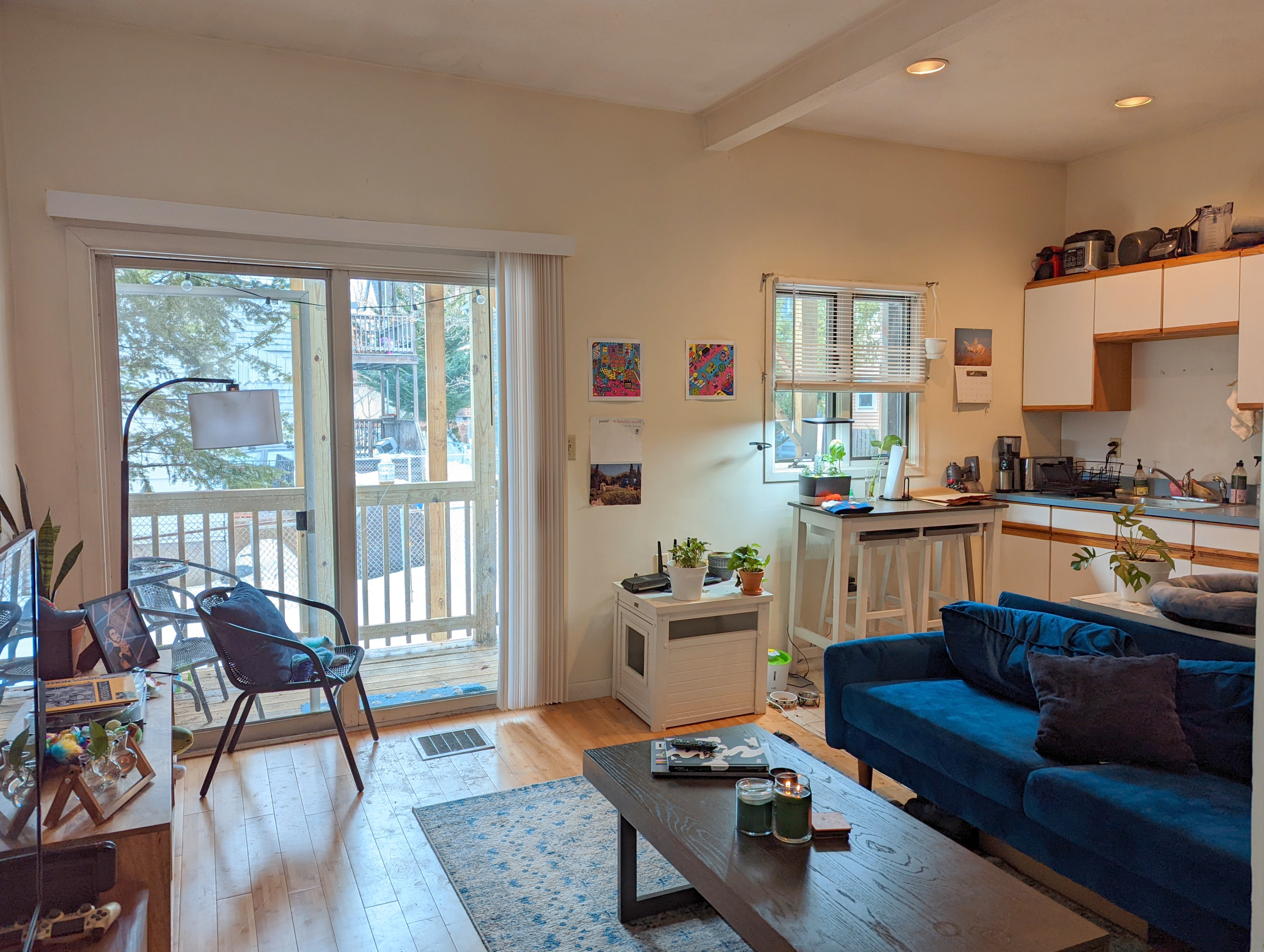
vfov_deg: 56.9
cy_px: 476
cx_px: 632
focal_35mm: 24
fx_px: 878
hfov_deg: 71.5
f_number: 1.85
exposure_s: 1/120
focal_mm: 6.81
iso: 67
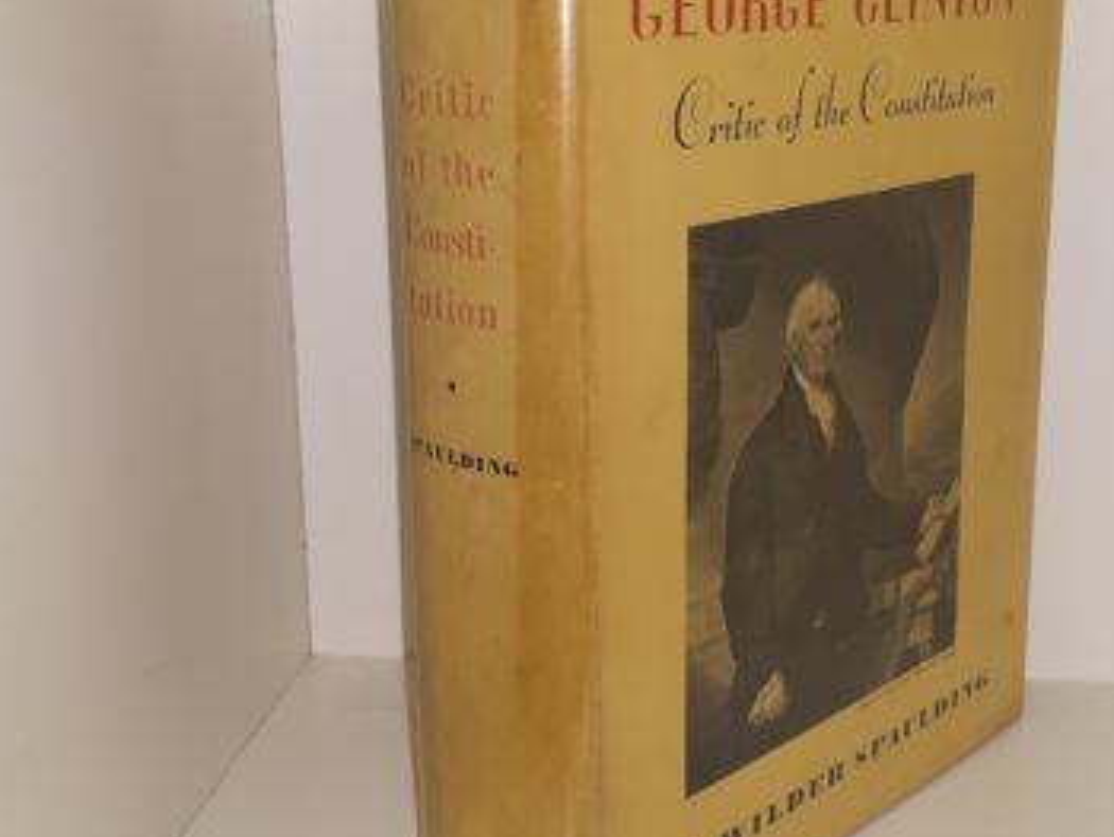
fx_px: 1546
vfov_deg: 30.1
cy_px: 302
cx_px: 716
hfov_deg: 39.3
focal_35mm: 48
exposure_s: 1/148
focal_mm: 3.7
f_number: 1.7
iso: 40
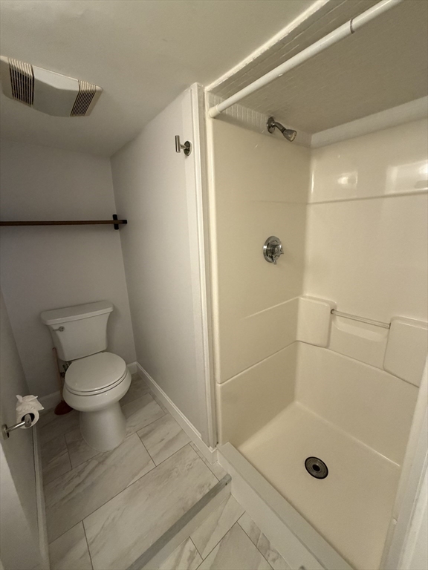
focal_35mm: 14
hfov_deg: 85.7
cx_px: 214
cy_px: 285
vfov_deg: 102.1
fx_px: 231
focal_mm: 2.22
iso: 320
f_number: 2.2
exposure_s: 1/60
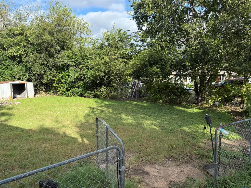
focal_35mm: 24
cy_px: 94
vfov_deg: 56.8
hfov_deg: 71.6
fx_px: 174
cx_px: 126
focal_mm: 6.76
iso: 100
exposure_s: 1/1770
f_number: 1.78
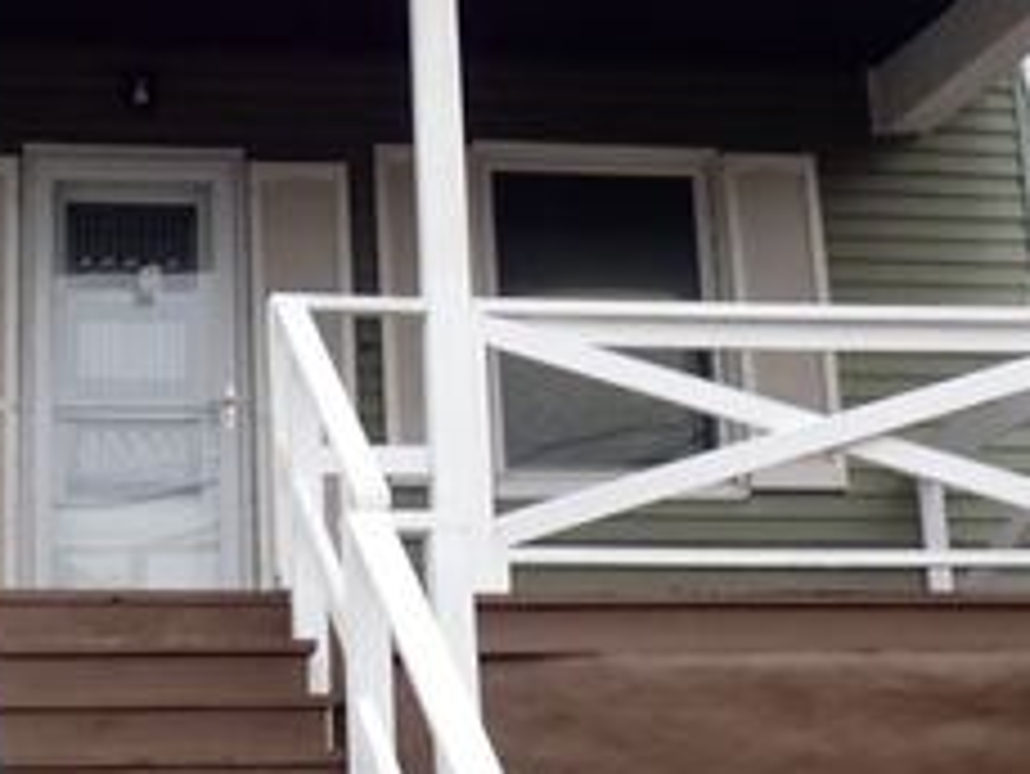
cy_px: 16
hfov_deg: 20.3
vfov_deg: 15.2
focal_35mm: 96
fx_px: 2858
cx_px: 265
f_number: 2.9
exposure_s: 1/100
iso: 200
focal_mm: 7.84
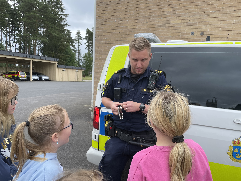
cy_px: 90
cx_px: 120
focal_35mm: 26
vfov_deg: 53.1
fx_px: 181
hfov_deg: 67.3
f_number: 1.6
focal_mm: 4.2
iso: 32
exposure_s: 1/910
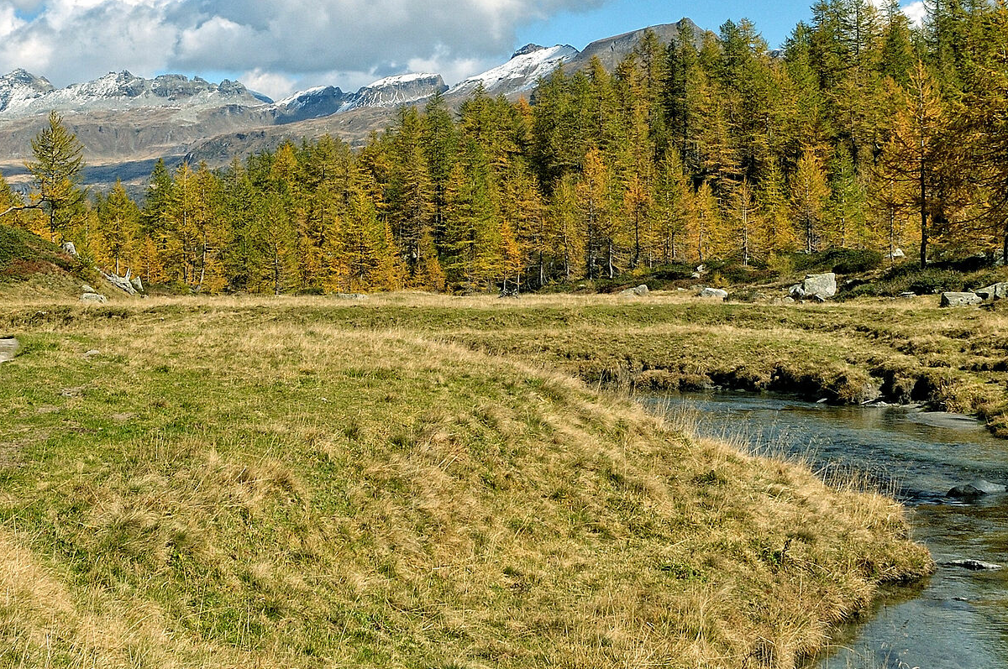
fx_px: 2014
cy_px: 8
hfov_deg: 28.0
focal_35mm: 72
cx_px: 352
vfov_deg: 18.4
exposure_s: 1/250
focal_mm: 24
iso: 200
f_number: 11
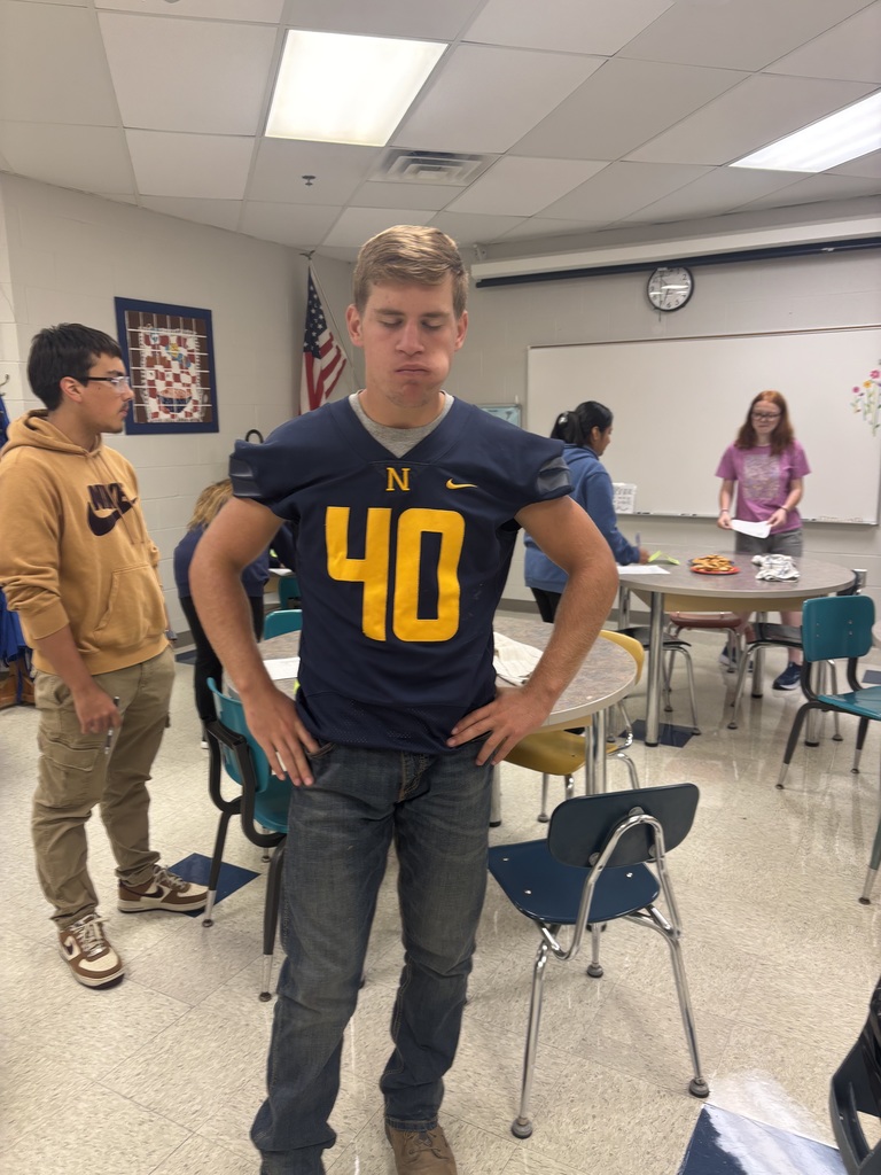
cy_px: 588
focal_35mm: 26
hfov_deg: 53.1
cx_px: 440
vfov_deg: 67.3
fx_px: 882
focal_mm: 5.96
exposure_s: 1/60
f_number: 1.6
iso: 100
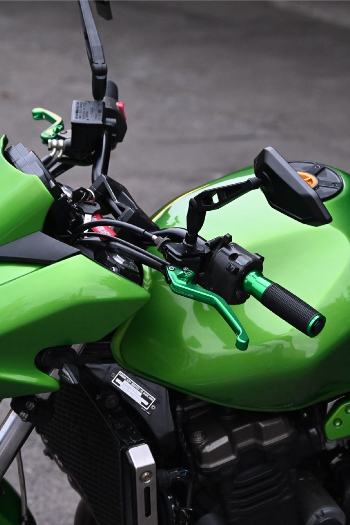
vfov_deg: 13.3
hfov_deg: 8.9
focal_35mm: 154
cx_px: 175
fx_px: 2254
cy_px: 262
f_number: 6.3
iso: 5000
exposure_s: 1/500
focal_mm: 103
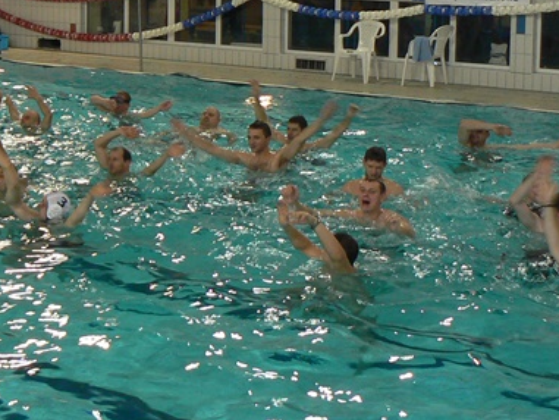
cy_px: 58
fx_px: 1373
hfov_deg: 22.6
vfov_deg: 17.2
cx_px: 88
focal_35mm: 85
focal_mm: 6
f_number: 2.8
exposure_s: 1/30
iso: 125
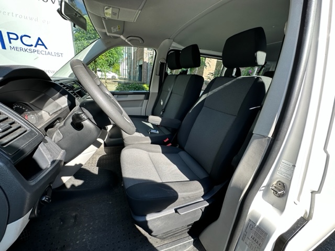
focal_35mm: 14
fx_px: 135
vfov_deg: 85.7
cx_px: 168
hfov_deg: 102.1
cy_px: 126
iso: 40
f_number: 2.2
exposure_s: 1/212
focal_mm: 2.22
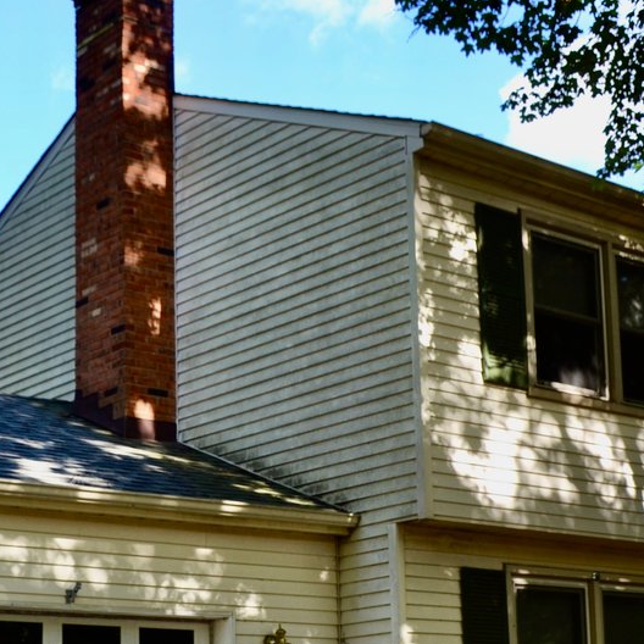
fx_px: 1558
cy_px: 543
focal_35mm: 74
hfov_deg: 23.4
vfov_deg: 22.9
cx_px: 306
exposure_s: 1/125
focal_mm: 18
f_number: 5.6
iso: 100
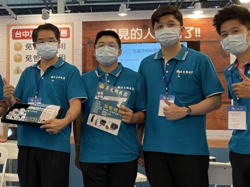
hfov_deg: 29.7
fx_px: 448
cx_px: 18
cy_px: 84
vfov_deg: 23.7
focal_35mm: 62
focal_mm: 4.2
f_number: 1.6
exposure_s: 1/60
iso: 100
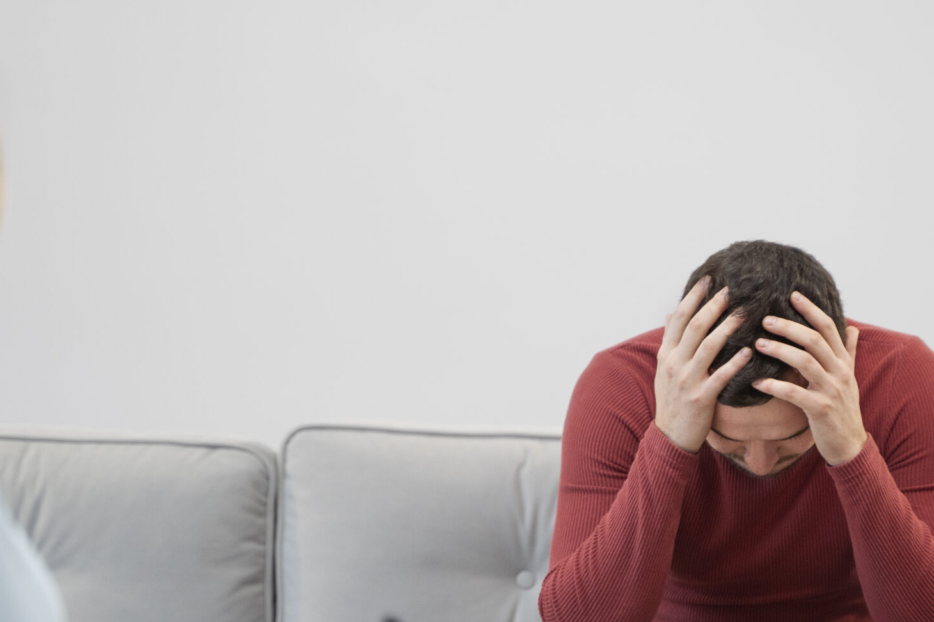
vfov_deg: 12.0
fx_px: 2957
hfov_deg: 17.9
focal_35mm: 114
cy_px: 434
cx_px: 596
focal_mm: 65
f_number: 2.8
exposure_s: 1/160
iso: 640
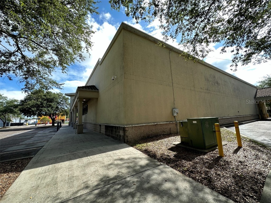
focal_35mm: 14
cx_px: 136
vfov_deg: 85.7
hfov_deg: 102.1
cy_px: 102
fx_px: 110
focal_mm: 2.22
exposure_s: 1/479
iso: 40
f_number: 2.2
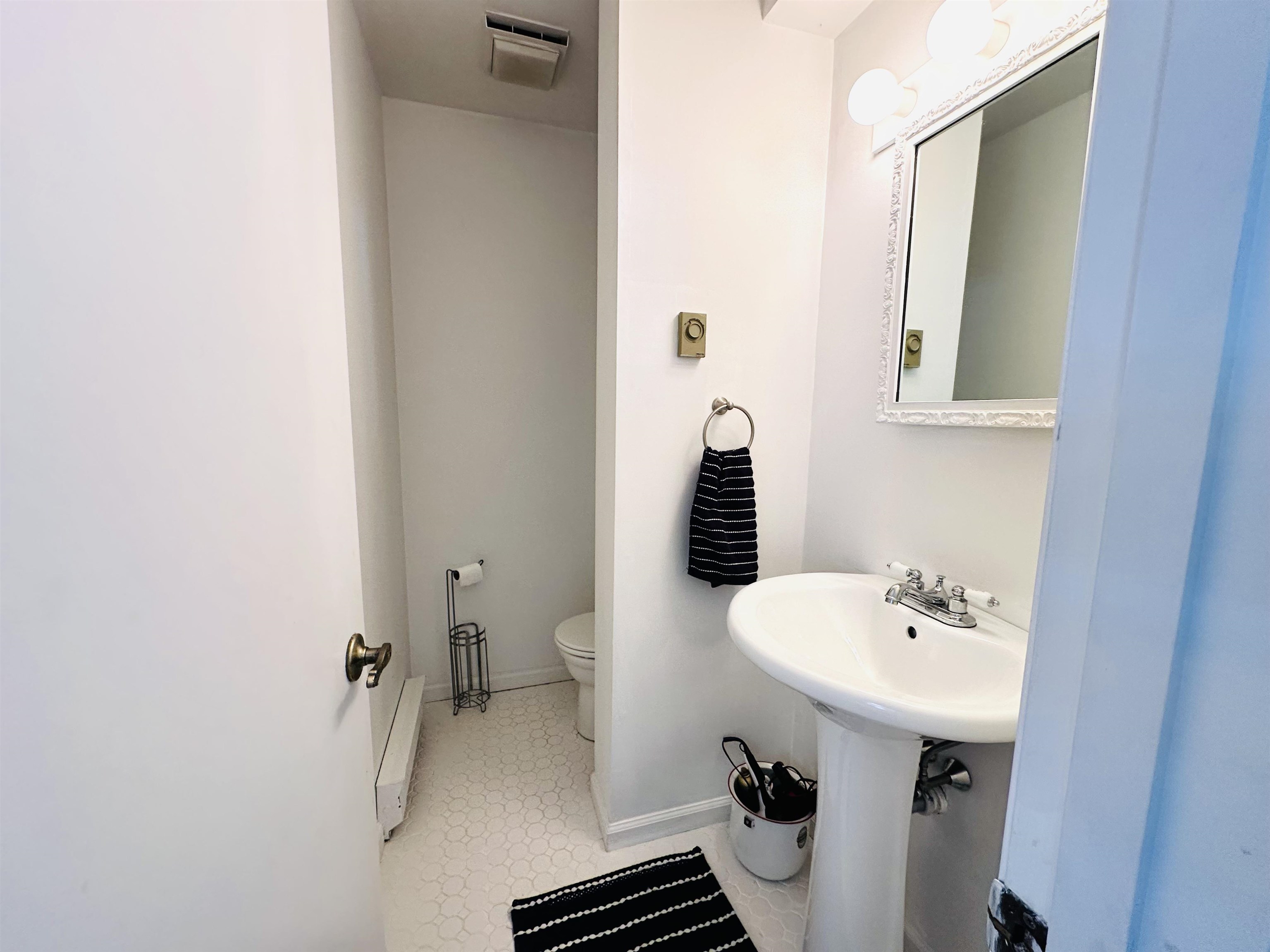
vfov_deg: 85.7
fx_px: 514
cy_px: 476
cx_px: 635
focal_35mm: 14
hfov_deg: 102.1
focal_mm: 2.22
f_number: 2.2
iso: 160
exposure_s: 1/120
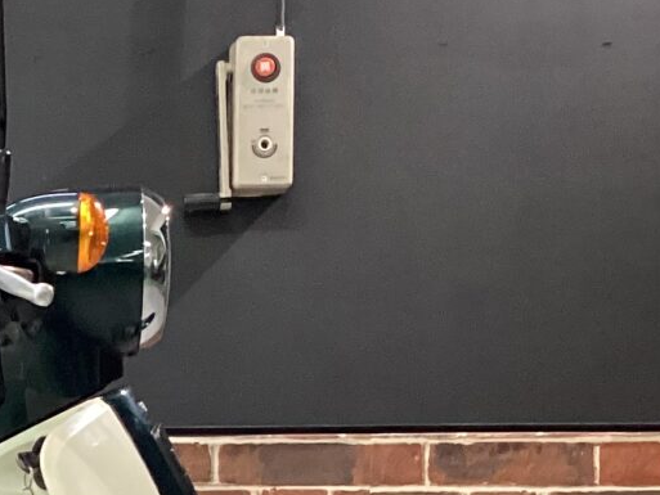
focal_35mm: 116
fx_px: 2212
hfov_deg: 15.8
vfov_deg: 12.3
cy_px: 671
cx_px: -293
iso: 320
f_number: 2.4
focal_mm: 3.3
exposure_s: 1/60
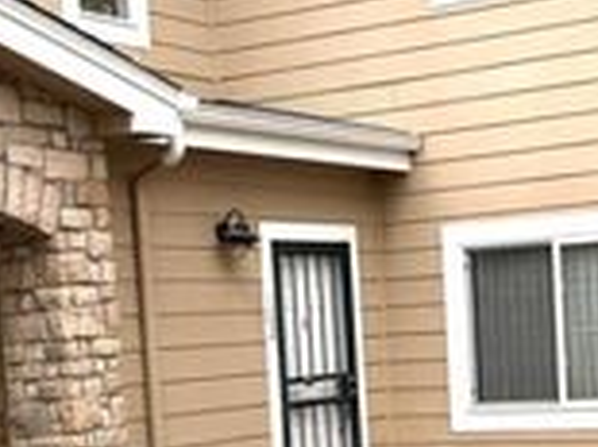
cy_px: 422
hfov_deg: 21.2
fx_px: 1588
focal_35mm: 92
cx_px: 421
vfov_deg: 15.8
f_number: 1.78
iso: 80
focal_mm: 6.76
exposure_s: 1/2611
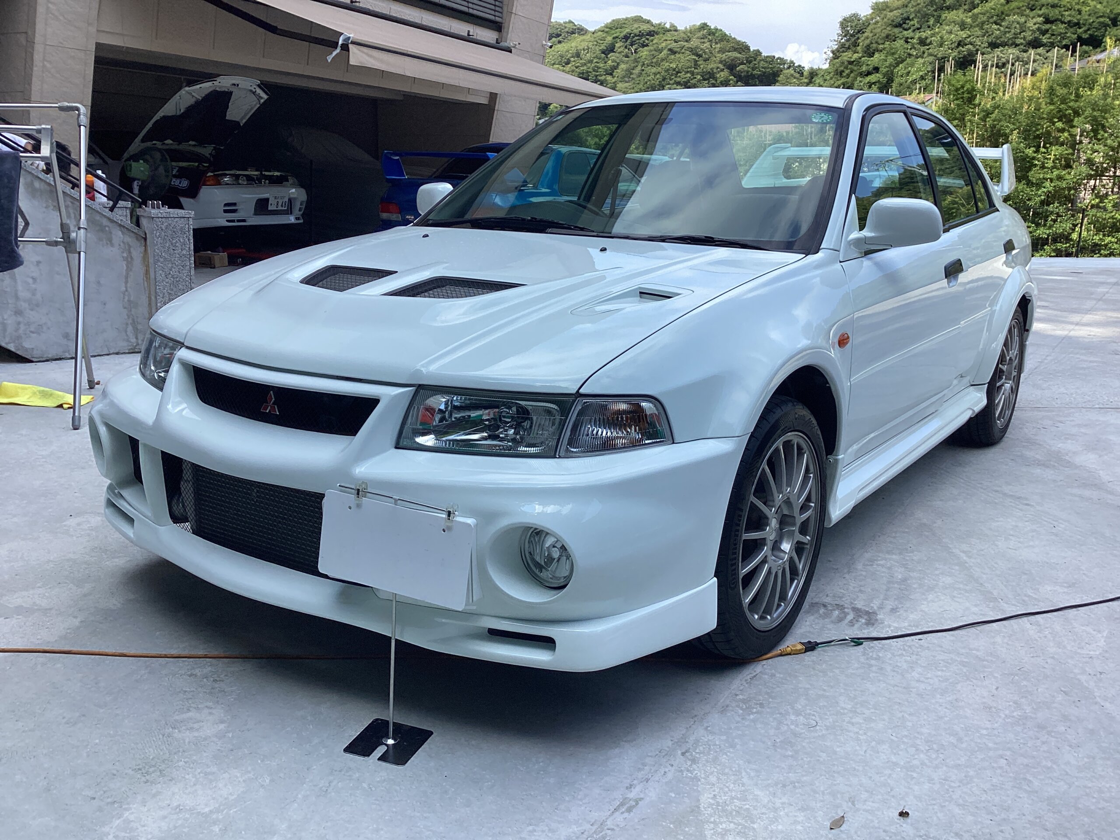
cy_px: 420
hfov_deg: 58.4
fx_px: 1003
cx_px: 560
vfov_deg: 45.4
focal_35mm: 31
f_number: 2.4
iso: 25
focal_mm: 3.3
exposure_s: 1/578
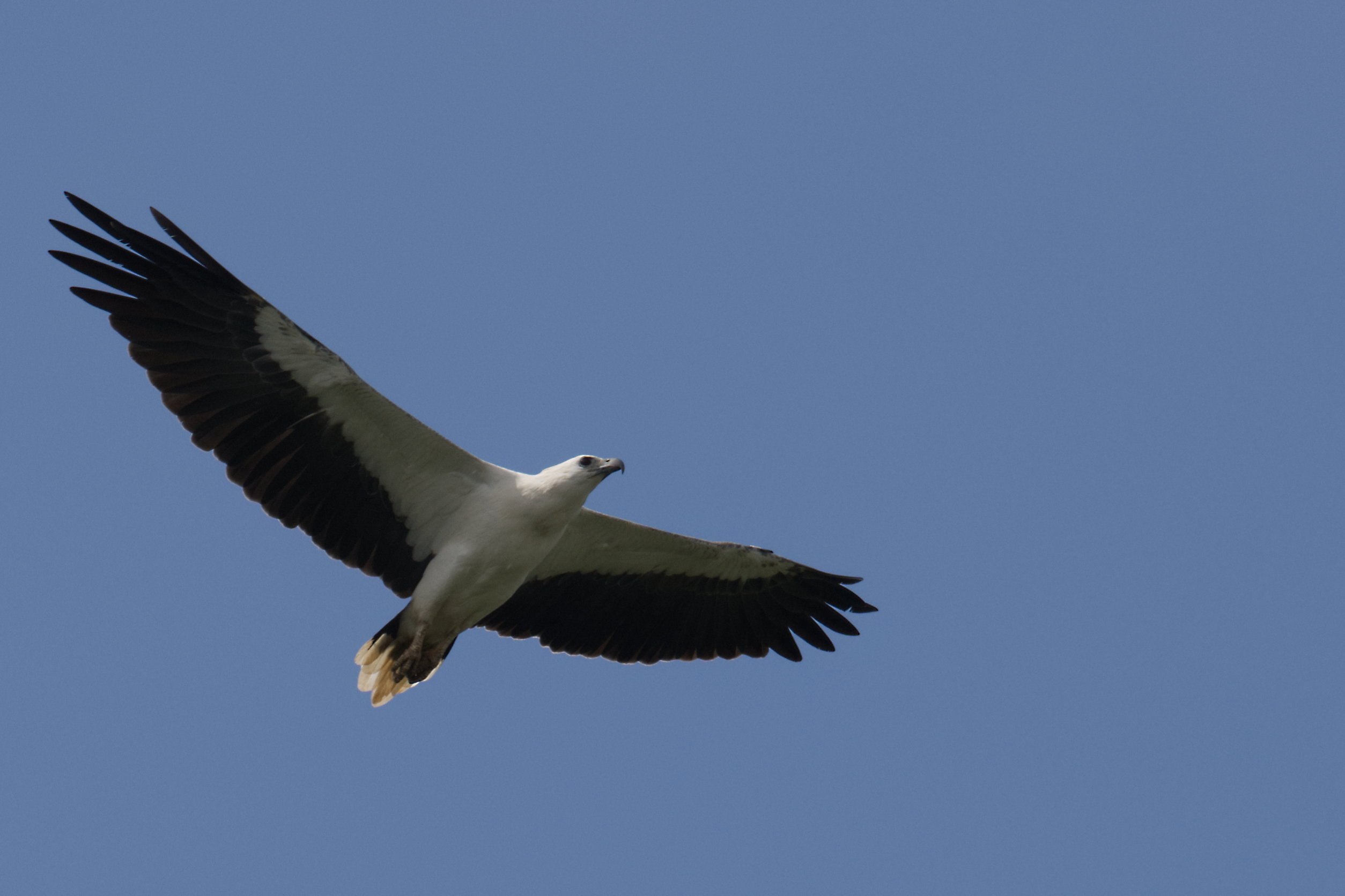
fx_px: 29887
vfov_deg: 1.7
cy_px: 448
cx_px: 672
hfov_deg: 2.6
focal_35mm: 800
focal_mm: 800
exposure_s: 1/800
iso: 250
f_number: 10
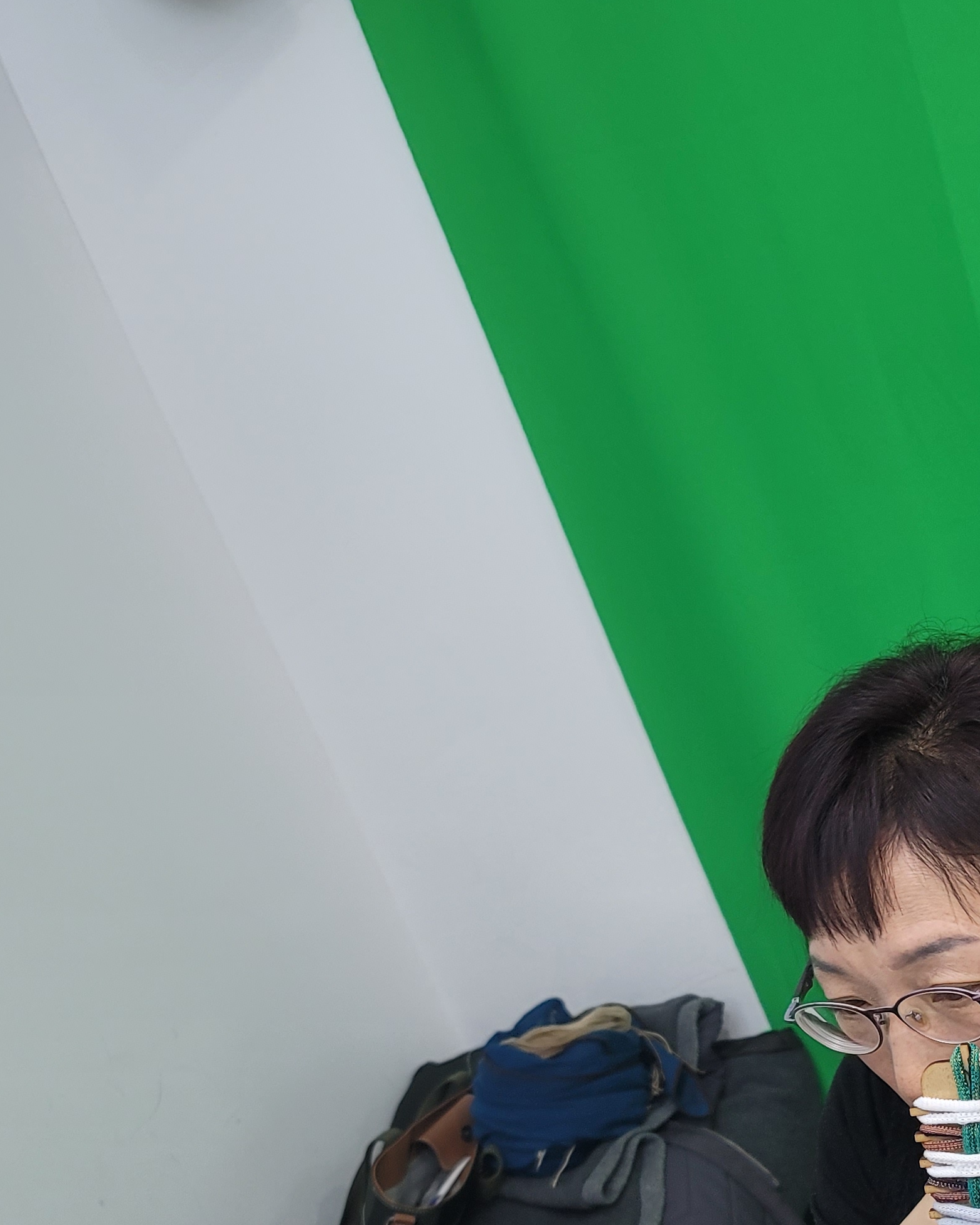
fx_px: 1812
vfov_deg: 36.6
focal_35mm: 50
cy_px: 884
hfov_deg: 27.1
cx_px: 1148
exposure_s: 1/119
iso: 125
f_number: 1.8
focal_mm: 7
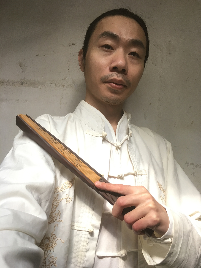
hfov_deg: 48.2
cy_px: 134
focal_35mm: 29
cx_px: 100
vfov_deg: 61.7
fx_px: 225
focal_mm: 4.15
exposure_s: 1/33
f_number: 2.2
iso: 40
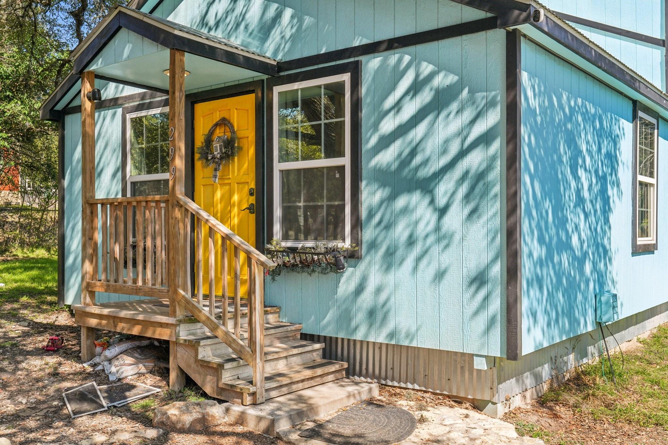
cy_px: 222
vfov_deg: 37.8
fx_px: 649
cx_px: 334
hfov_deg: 54.4
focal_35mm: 35
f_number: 8
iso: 200
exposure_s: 1/125
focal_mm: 35
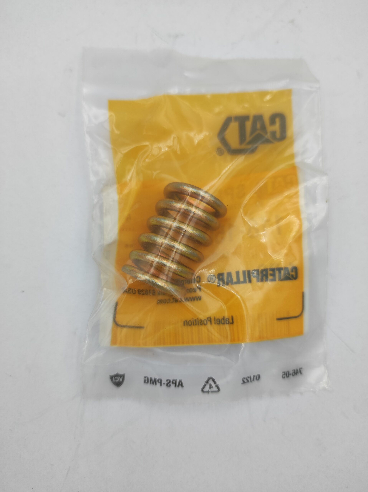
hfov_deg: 54.8
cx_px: 184
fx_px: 355
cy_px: 246
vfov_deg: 69.4
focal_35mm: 25
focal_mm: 4.7
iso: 50
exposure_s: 1/205
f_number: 1.79
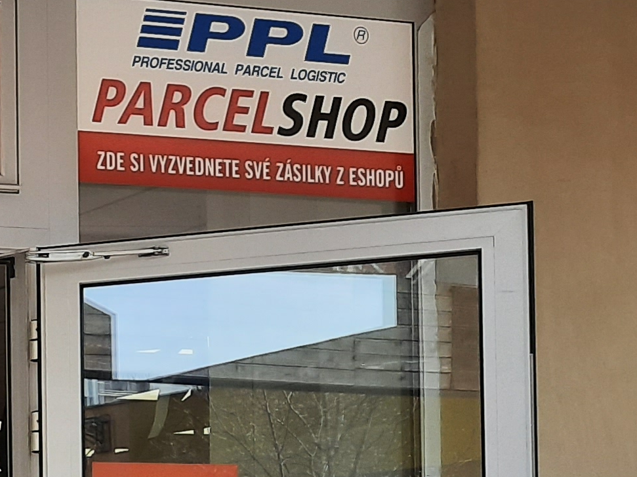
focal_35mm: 103
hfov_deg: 16.1
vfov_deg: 13.9
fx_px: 1895
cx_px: -522
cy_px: 606
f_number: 2
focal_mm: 4.6
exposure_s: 1/295
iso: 32
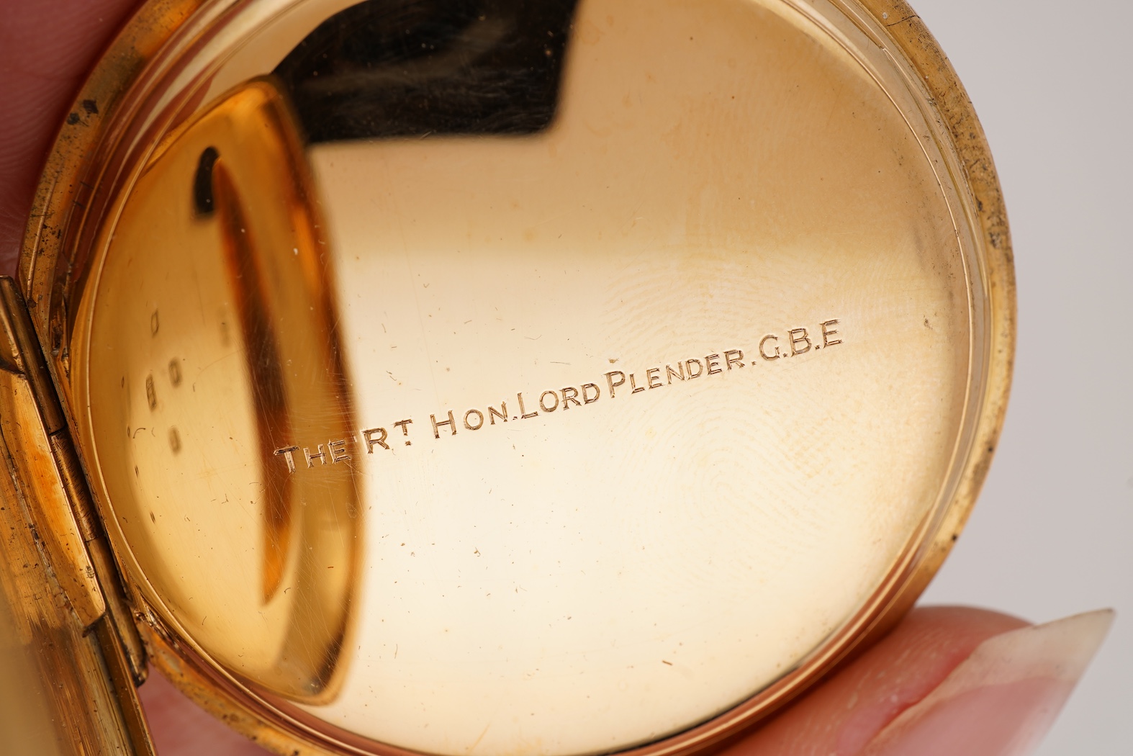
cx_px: 566
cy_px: 378
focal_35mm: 45
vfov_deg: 29.9
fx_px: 1416
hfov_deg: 43.6
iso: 160
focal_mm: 30
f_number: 22
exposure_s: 1/160
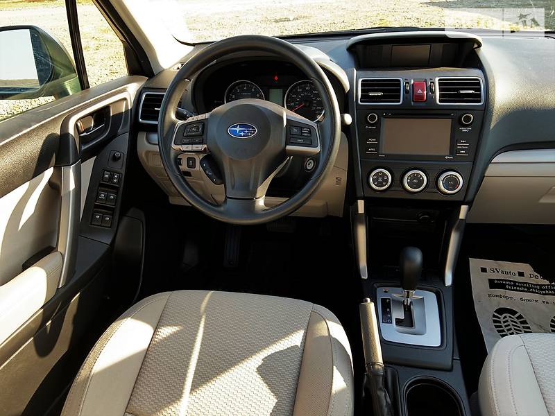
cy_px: 208
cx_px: 278
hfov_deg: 67.3
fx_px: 417
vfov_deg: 53.1
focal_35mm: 26
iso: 40
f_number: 1.8
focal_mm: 4.2
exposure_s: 1/121
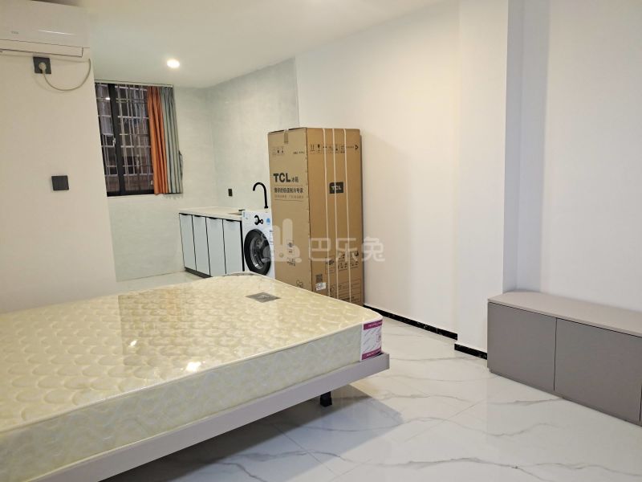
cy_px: 241
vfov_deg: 61.1
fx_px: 408
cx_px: 321
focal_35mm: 22
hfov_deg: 76.4
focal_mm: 4.71
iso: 512
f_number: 1.79
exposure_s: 1/33
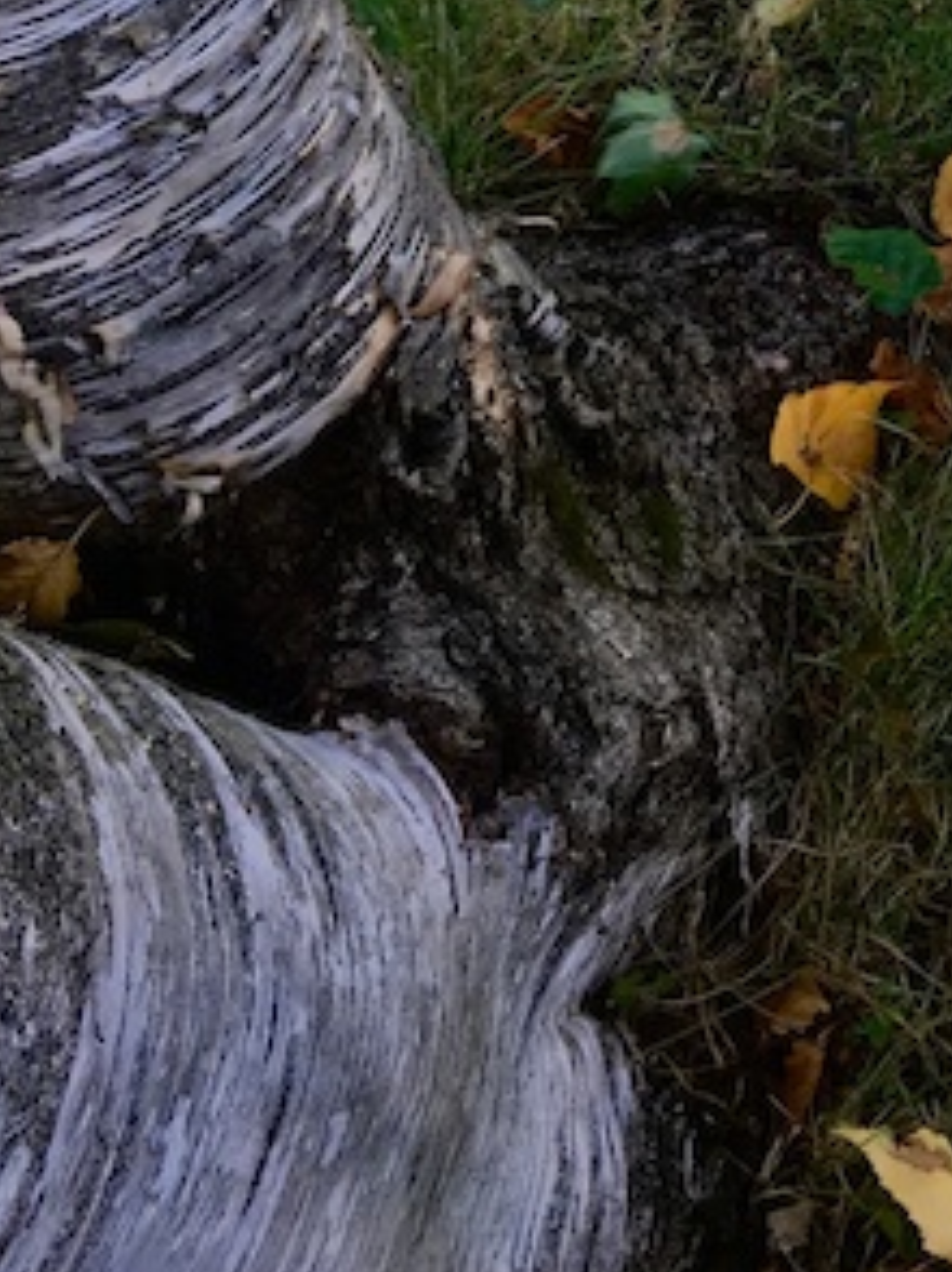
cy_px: -307
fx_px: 2901
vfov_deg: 22.5
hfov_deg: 17.8
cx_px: 1099
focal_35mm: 79
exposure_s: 1/60
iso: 32
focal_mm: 4.15
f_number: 2.2
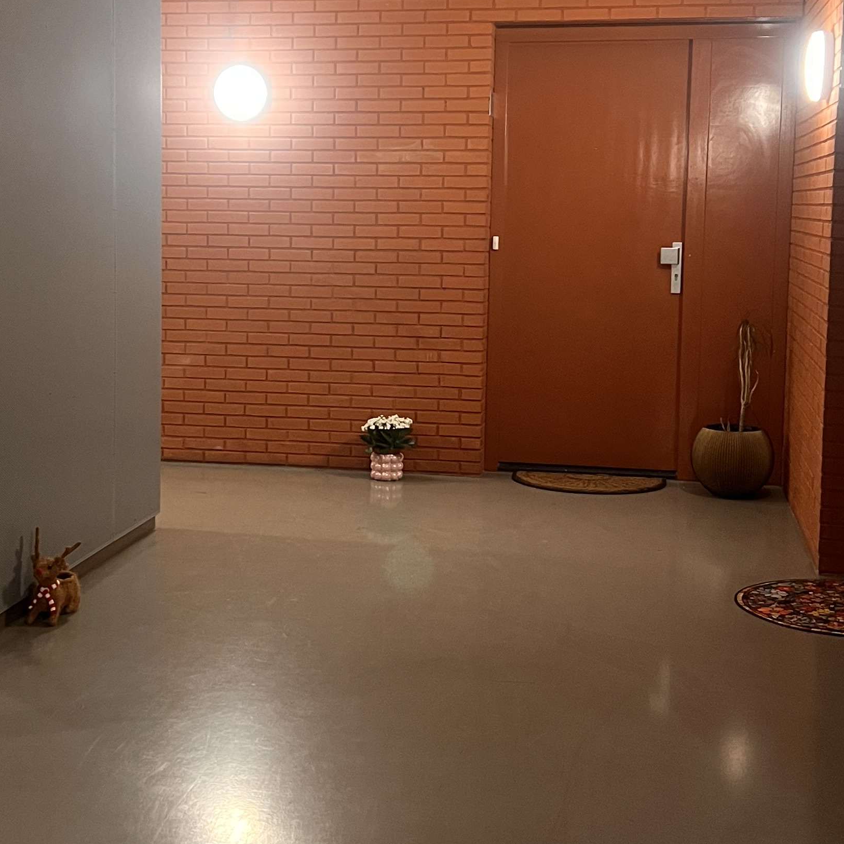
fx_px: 1572
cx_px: 326
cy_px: 327
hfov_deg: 29.9
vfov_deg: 29.9
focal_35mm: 57
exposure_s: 1/50
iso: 320
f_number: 1.5
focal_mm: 5.7
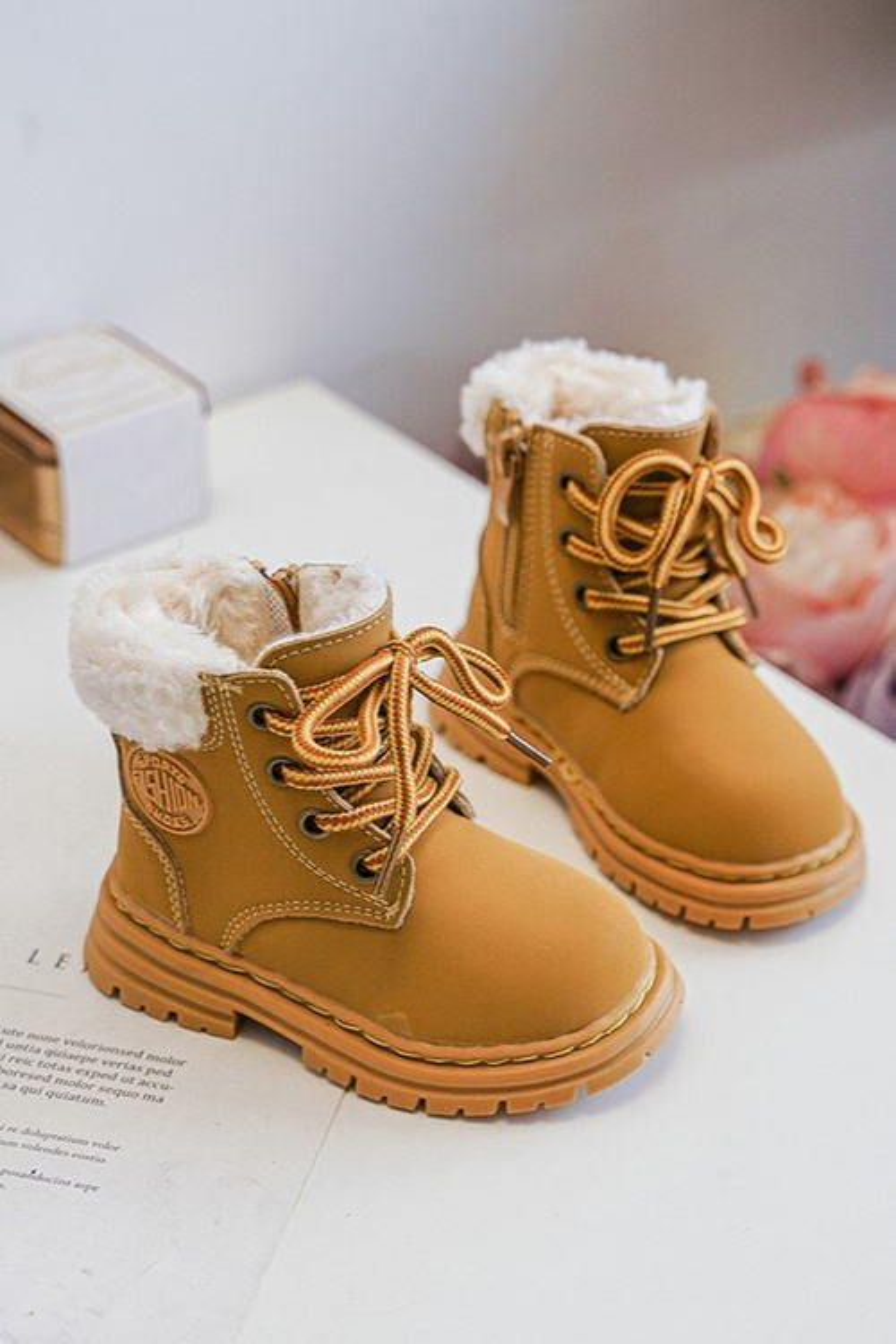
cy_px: 672
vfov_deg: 36.2
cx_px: 448
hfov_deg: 24.6
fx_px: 2053
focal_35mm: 55
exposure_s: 1/100
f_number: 4
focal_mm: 55
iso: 500
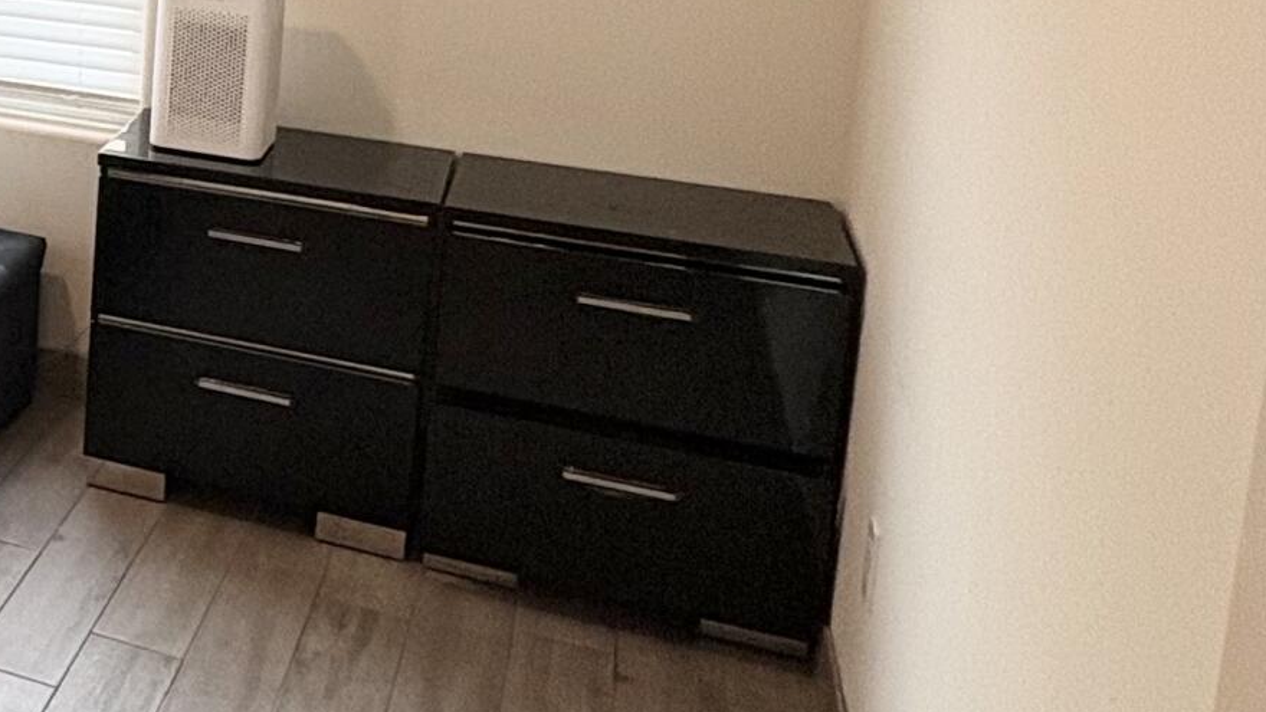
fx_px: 1746
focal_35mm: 52
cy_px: -102
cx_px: -322
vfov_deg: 21.7
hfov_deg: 31.8
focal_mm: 2.22
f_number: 2.2
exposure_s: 1/120
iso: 80
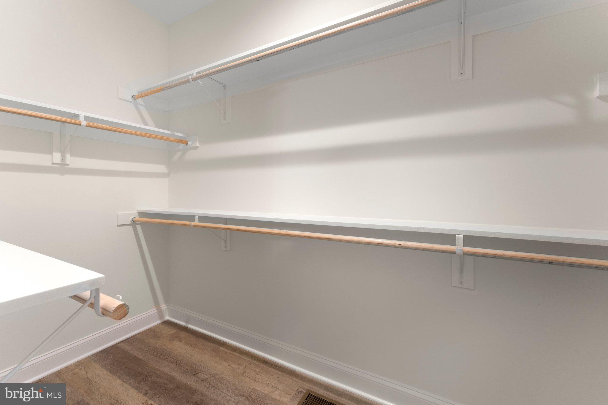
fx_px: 236
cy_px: 202
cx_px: 304
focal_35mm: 14
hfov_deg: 104.3
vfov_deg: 81.2
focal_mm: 14
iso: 800
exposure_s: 1/20
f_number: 7.1
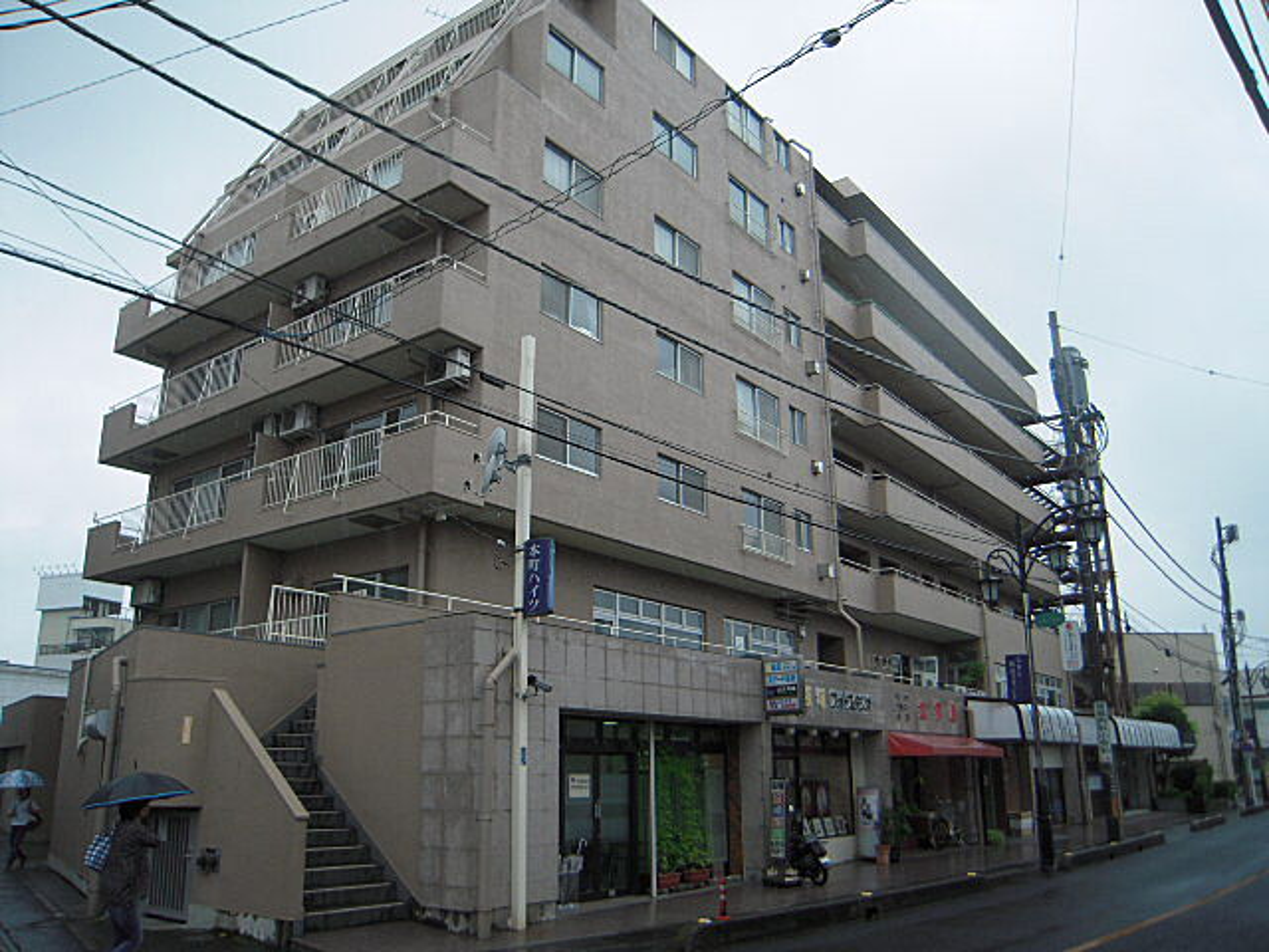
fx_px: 1026
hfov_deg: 63.4
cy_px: 476
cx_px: 634
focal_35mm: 28
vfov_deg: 49.7
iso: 100
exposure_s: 1/320
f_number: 2.7
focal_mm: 5
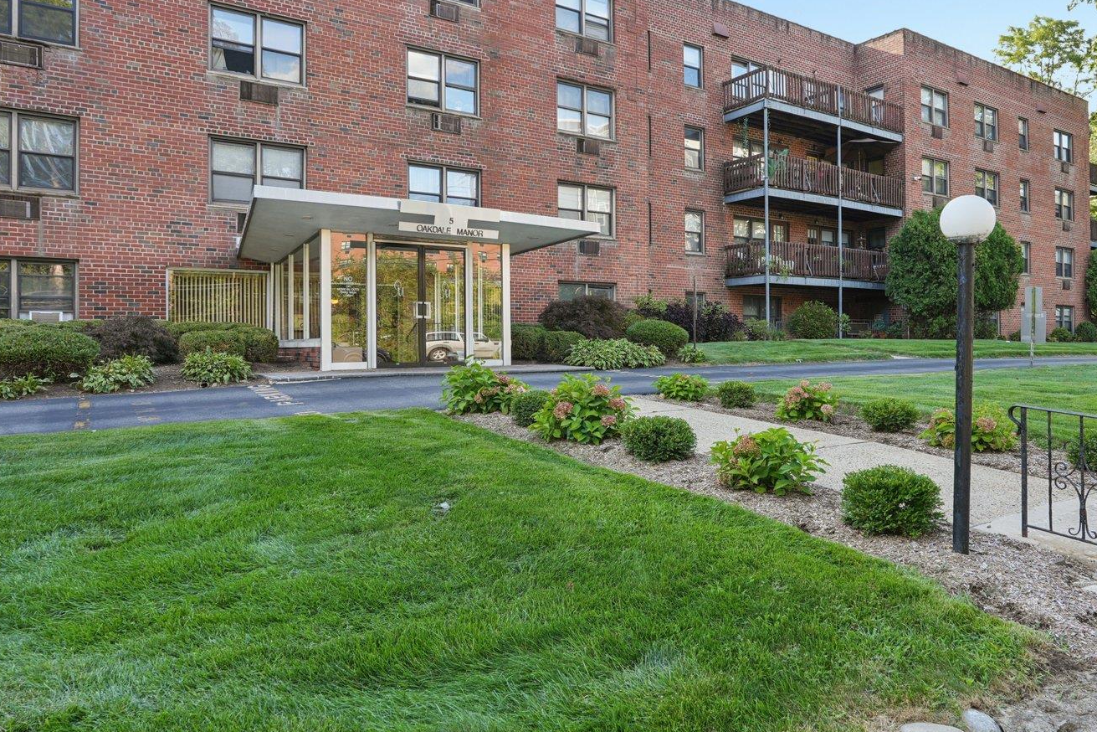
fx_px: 762
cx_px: 591
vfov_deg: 51.2
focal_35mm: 25
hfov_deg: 71.4
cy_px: 327
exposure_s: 1/30
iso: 200
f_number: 8
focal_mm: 16
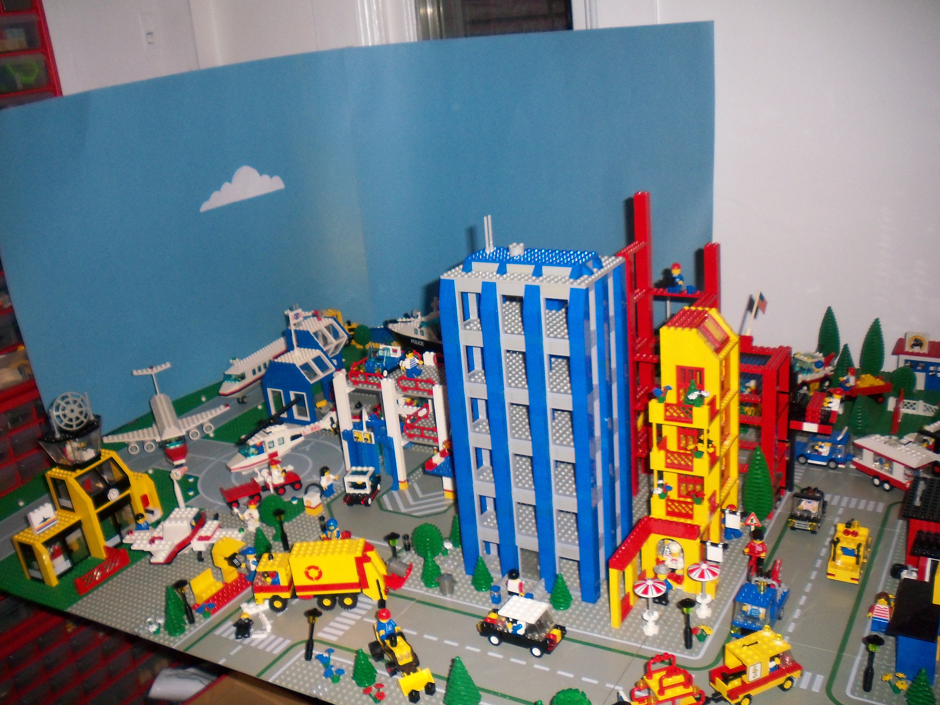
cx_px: 470
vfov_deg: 37.7
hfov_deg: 49.0
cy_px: 352
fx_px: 1032
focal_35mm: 38
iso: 200
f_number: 3.5
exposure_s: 1/60
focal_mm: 6.3
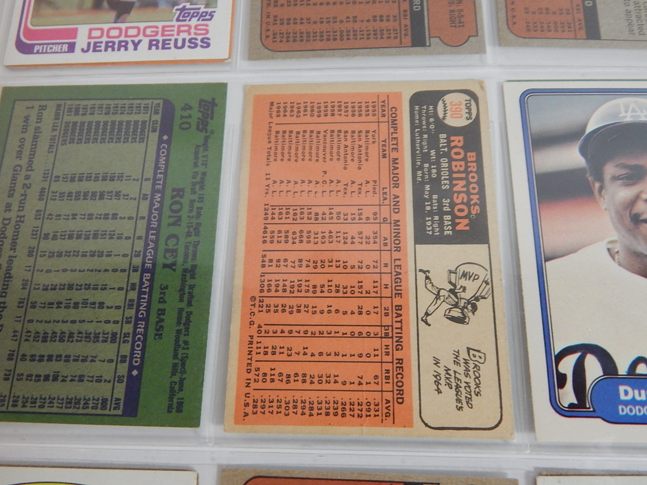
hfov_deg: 58.4
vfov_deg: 45.4
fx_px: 579
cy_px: 242
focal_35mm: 31
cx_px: 324
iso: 400
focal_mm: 5.6
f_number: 3.2
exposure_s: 1/50
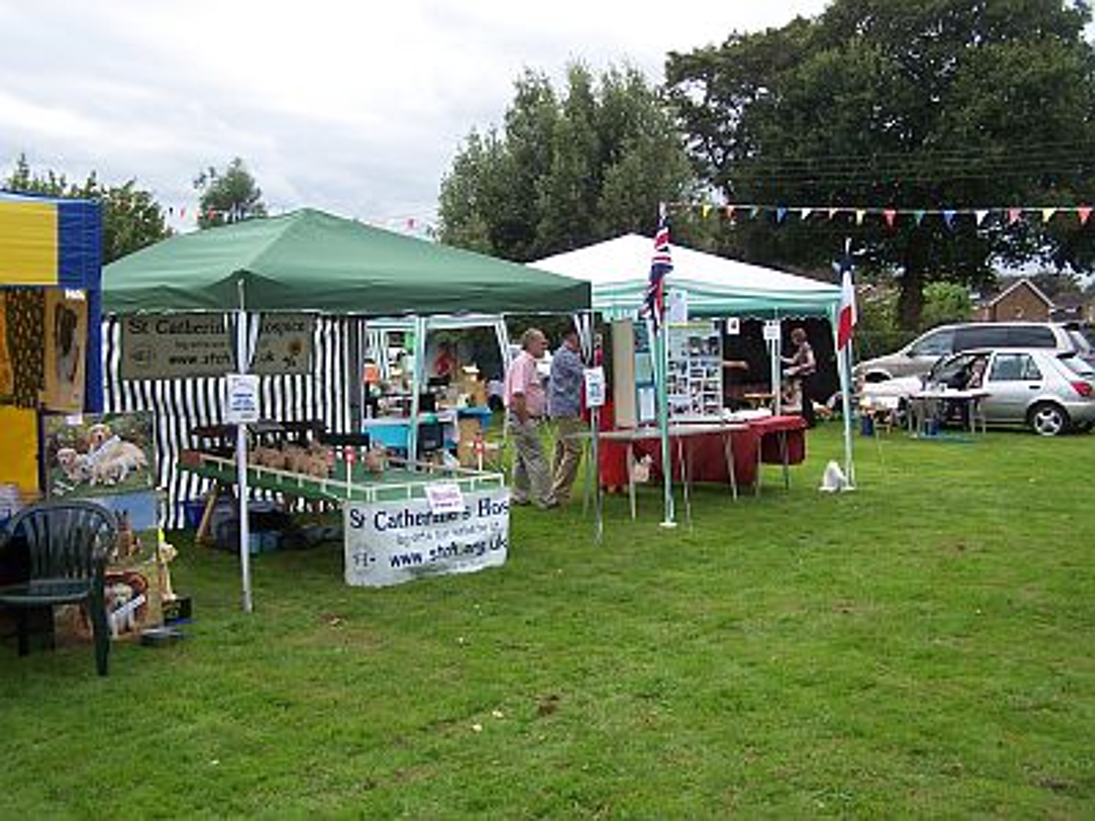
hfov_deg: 49.0
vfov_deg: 37.7
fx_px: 1202
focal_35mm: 38
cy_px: 410
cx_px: 548
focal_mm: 6.3
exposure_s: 1/500
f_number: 2.8
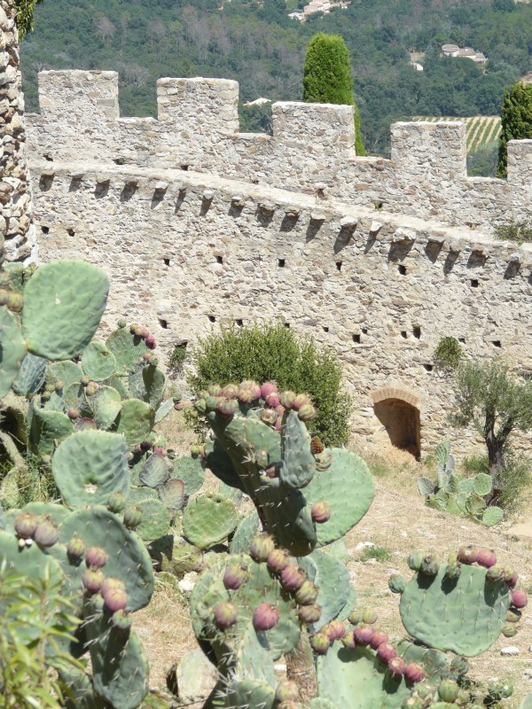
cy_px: 354
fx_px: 2459
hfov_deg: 12.3
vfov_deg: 16.4
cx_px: 266
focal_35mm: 120
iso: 100
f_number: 3.6
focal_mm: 19.7
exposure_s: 1/1000
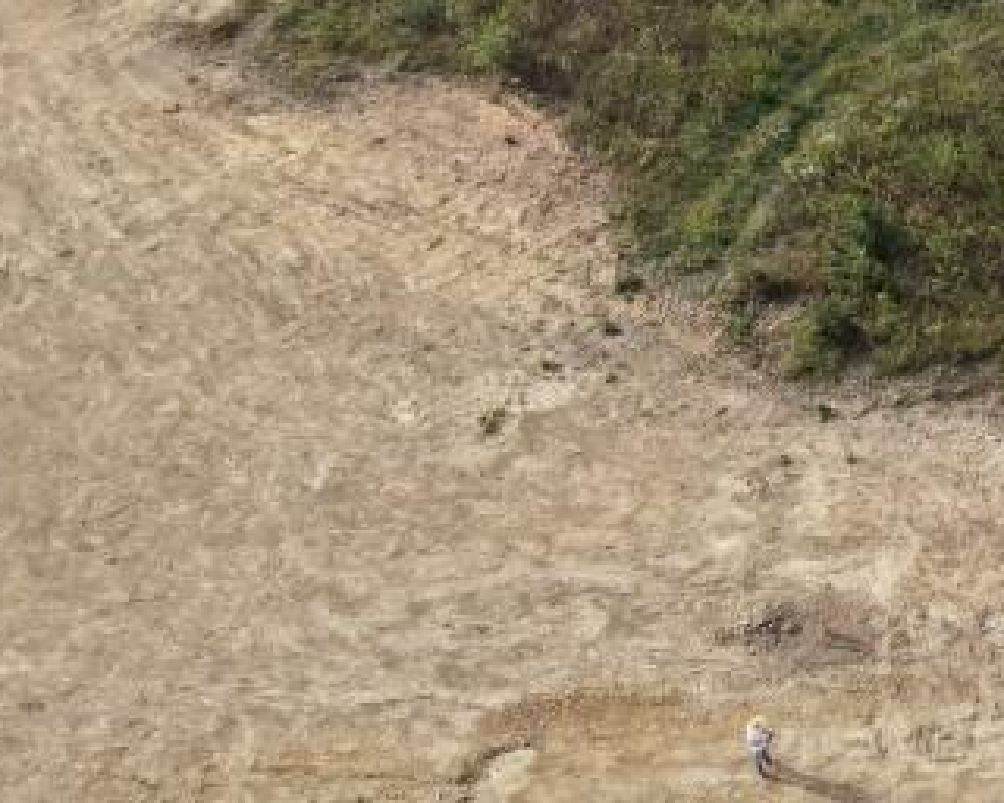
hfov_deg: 21.2
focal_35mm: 75
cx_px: 1534
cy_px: -50
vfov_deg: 19.7
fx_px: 2229
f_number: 1.8
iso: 160
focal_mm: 8.67
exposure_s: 1/2000
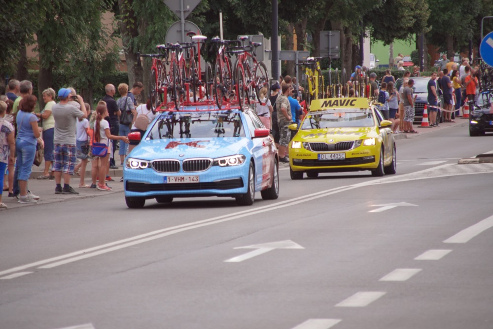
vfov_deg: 4.6
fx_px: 4109
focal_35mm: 300
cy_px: 164
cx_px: 246
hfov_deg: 6.9
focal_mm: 200
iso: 400
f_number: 7.1
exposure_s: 1/320
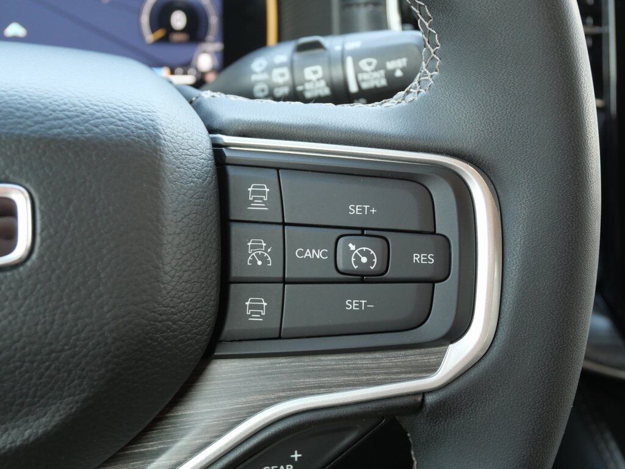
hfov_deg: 51.4
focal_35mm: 36
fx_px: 650
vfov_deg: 39.7
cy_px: 234
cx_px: 312
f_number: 4.2
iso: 800
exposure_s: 1/60
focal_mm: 18
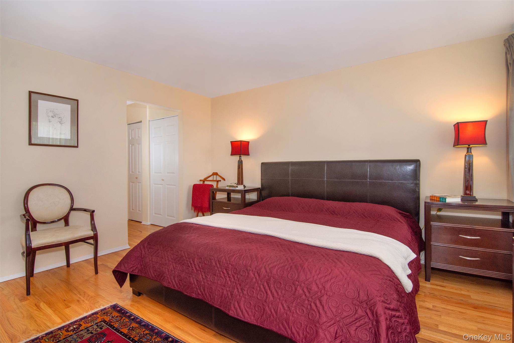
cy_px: 172
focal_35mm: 16
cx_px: 257
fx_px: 236
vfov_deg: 72.0
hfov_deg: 95.0
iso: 640
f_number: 8
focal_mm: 11
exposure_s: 1/30
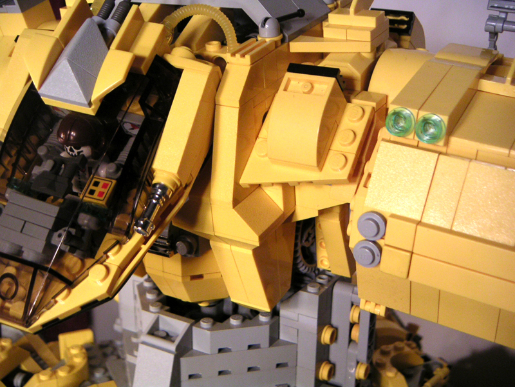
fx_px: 684
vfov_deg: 31.5
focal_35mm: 46
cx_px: 258
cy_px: 194
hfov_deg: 41.2
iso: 100
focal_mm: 7.2
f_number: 2.9
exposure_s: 1/45
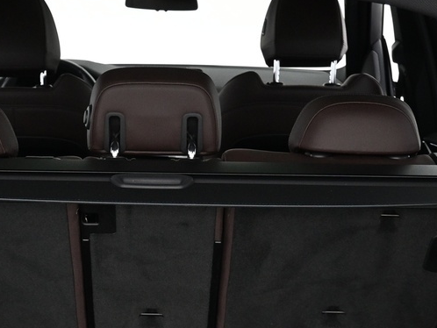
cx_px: 139
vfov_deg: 18.8
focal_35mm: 75
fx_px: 947
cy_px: 373
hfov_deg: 25.8
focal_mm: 16
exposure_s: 1/25
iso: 800
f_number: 3.5
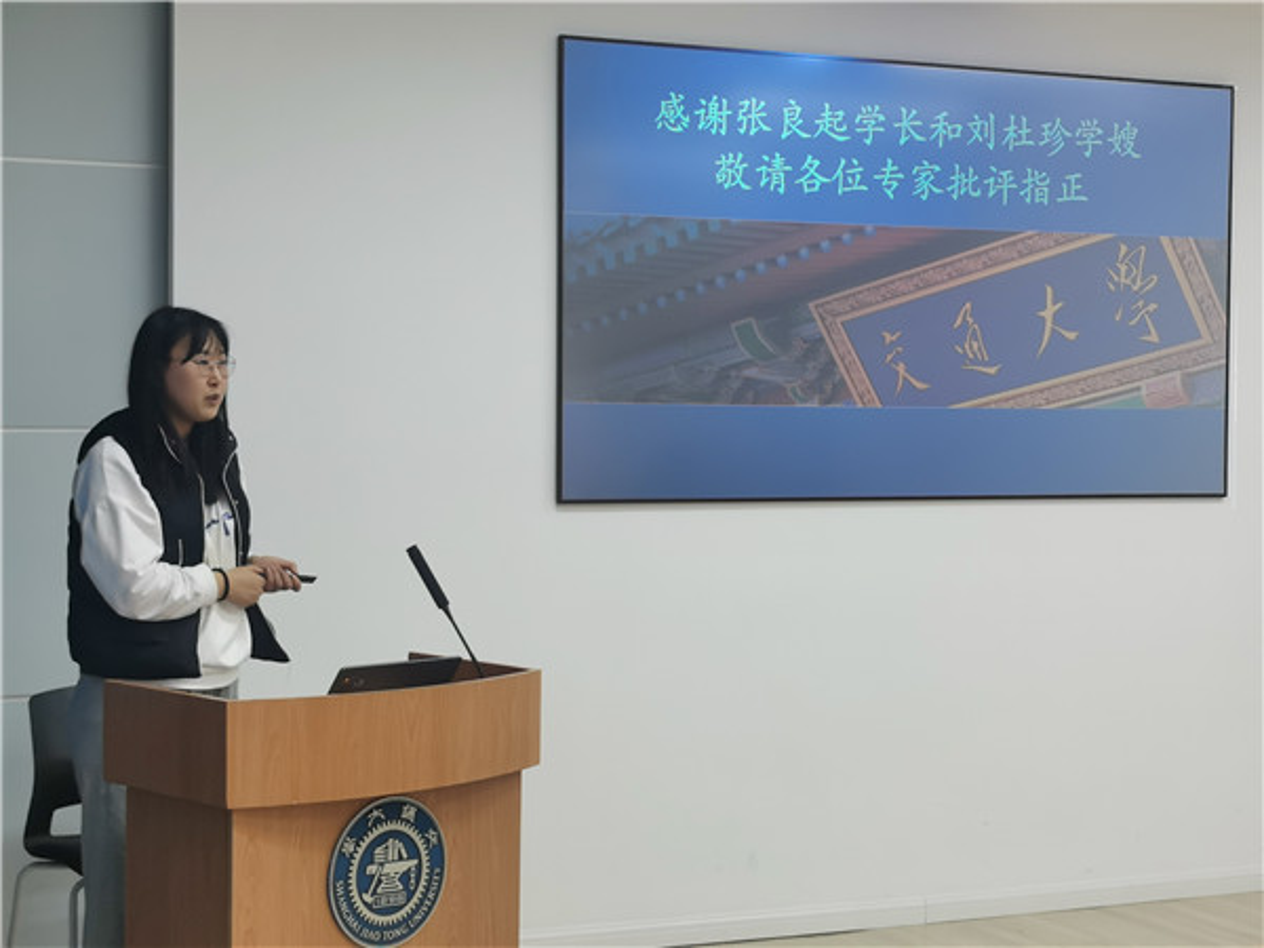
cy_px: 474
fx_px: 2227
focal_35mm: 61
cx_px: 632
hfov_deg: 31.7
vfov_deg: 24.0
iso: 125
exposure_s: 1/100
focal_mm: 5.56
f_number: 1.6
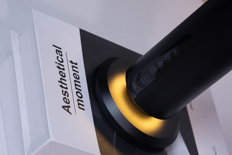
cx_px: 116
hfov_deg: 16.0
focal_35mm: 128
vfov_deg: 10.7
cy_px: 78
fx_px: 825
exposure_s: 1/100
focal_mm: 85
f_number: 5.6
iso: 1250
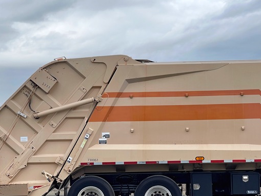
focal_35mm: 98
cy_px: 113
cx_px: 130
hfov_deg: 20.0
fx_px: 739
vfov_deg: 15.1
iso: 20
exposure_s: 1/216
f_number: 2.2
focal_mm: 7.5
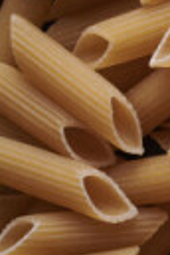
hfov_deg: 4.1
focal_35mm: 310
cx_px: 743
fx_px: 2196
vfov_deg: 6.6
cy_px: 45
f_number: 8
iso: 160
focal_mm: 50
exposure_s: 1/100
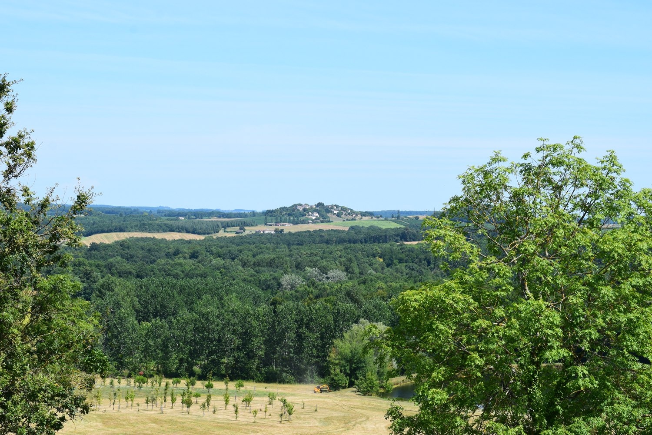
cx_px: 326
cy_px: 218
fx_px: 1494
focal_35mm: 82
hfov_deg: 24.6
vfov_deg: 16.6
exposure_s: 1/500
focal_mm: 55
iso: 400
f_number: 11
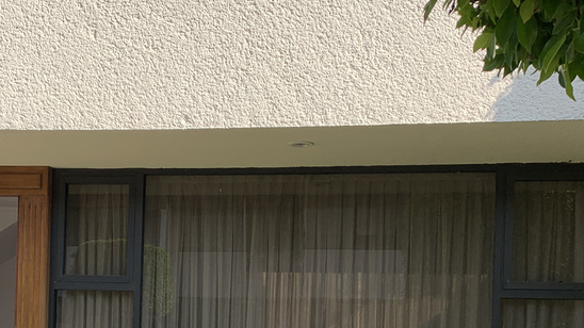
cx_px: 186
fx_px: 960
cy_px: 351
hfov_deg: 33.5
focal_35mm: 62
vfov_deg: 18.7
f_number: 1.8
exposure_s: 1/1205
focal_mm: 4.25
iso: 25
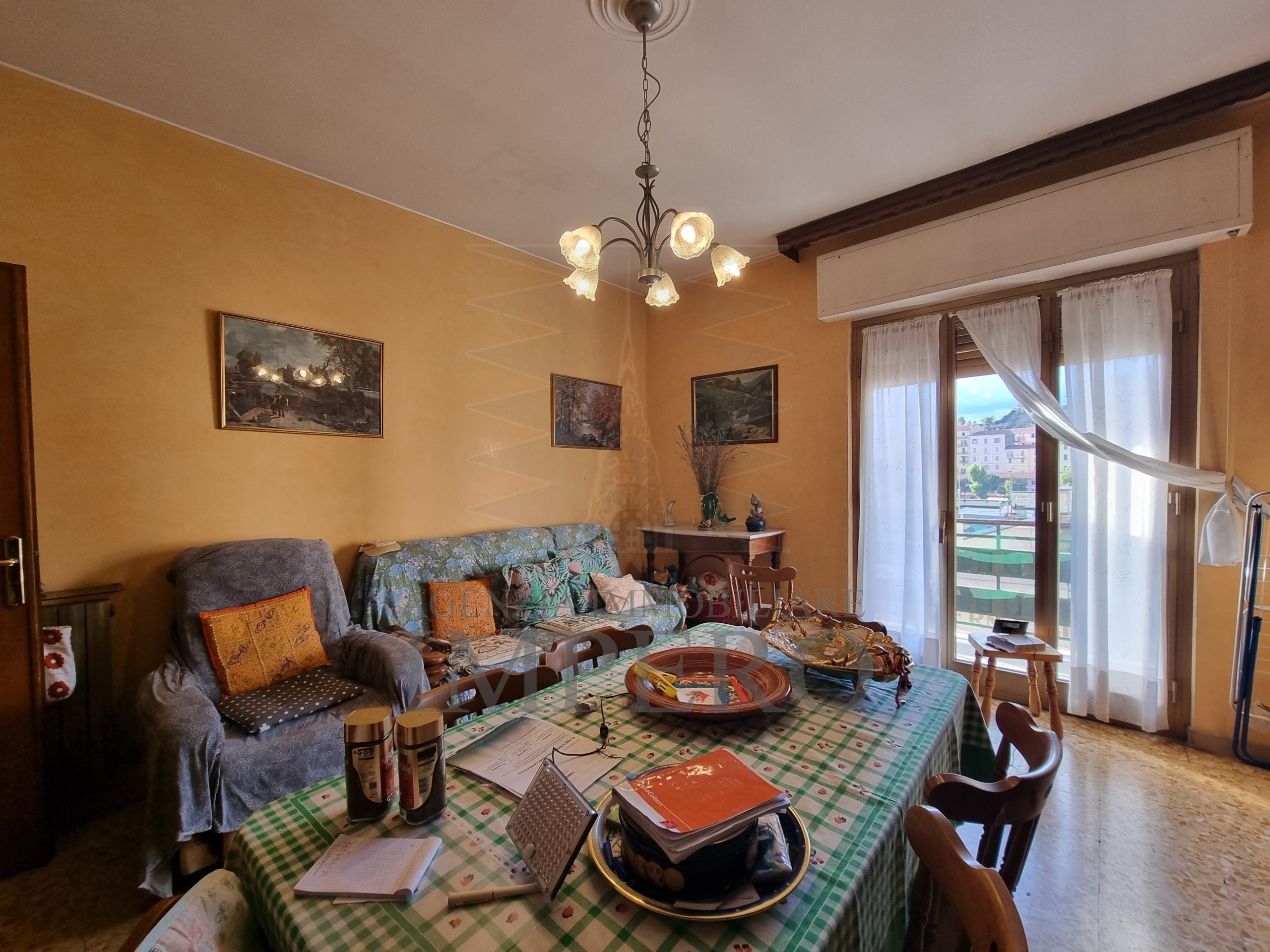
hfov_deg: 106.2
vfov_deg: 89.9
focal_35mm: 13
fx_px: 477
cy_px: 476
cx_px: 635
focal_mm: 2.2
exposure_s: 1/60
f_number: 2.2
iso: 100
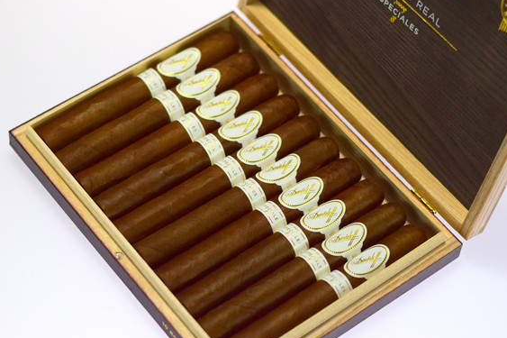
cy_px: 186
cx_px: 237
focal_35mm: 100
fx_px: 1408
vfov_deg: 13.7
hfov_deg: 20.4
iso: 400
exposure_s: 1/1000
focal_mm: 50
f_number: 2.5
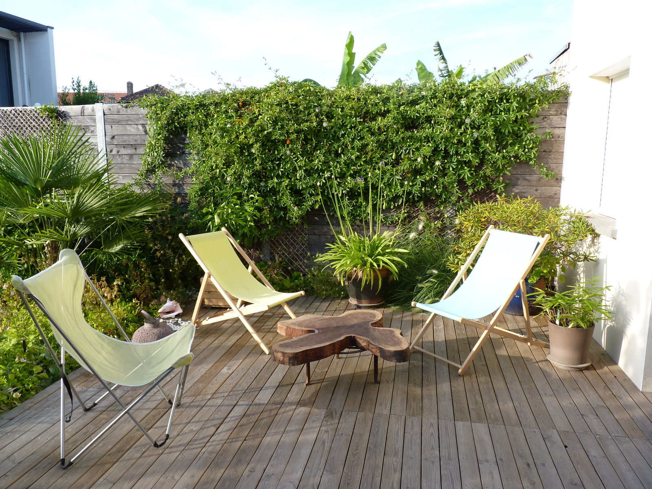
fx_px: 509
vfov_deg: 51.4
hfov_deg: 65.3
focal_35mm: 27
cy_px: 244
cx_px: 326
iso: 80
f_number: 4
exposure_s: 1/125
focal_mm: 4.8
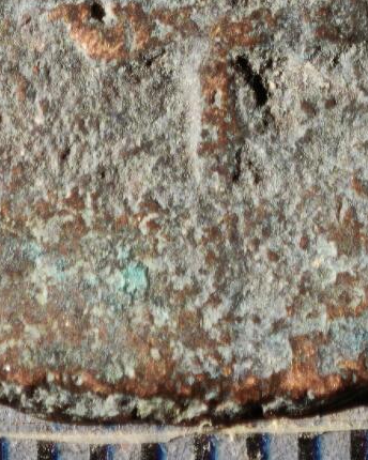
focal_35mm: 437
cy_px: -306
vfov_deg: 4.4
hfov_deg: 3.5
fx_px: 5949
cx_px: 204
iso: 80
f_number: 2
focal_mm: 9
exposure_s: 1/100
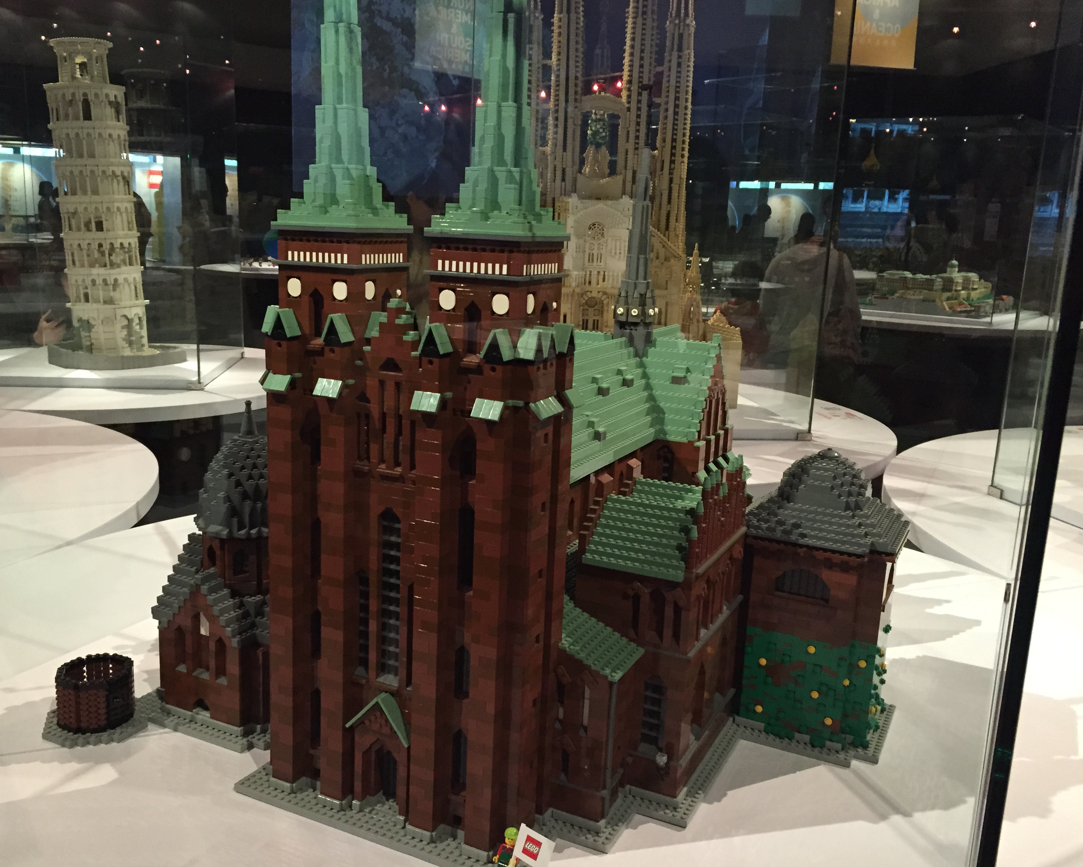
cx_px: 506
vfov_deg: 47.1
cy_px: 439
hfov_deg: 57.1
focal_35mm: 31
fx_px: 994
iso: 250
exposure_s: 1/30
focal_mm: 4.15
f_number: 2.2
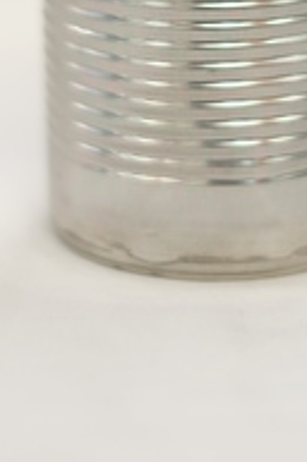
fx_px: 1694
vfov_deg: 15.3
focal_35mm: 132
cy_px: 10
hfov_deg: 10.3
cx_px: 187
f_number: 1.4
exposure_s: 1/90
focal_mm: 35
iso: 200
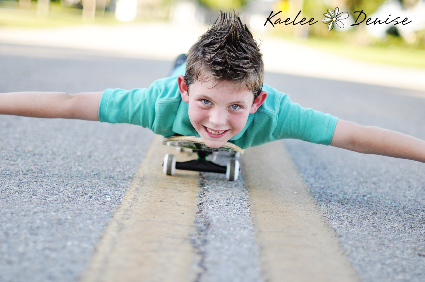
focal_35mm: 75
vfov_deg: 18.1
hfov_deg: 27.0
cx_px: 212
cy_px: 141
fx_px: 884
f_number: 1.6
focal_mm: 50
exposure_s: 1/4000
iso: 320
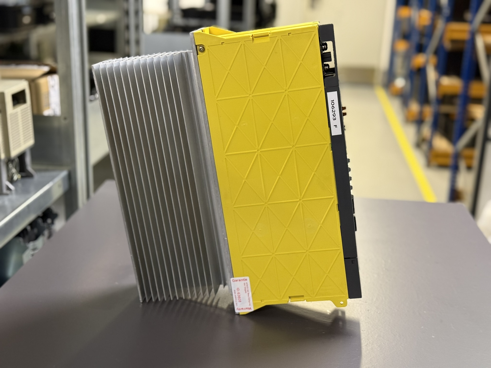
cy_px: 184
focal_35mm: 48
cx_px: 246
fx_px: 681
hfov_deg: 39.7
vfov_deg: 30.3
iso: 200
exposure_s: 1/33
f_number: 1.78
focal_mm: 6.76
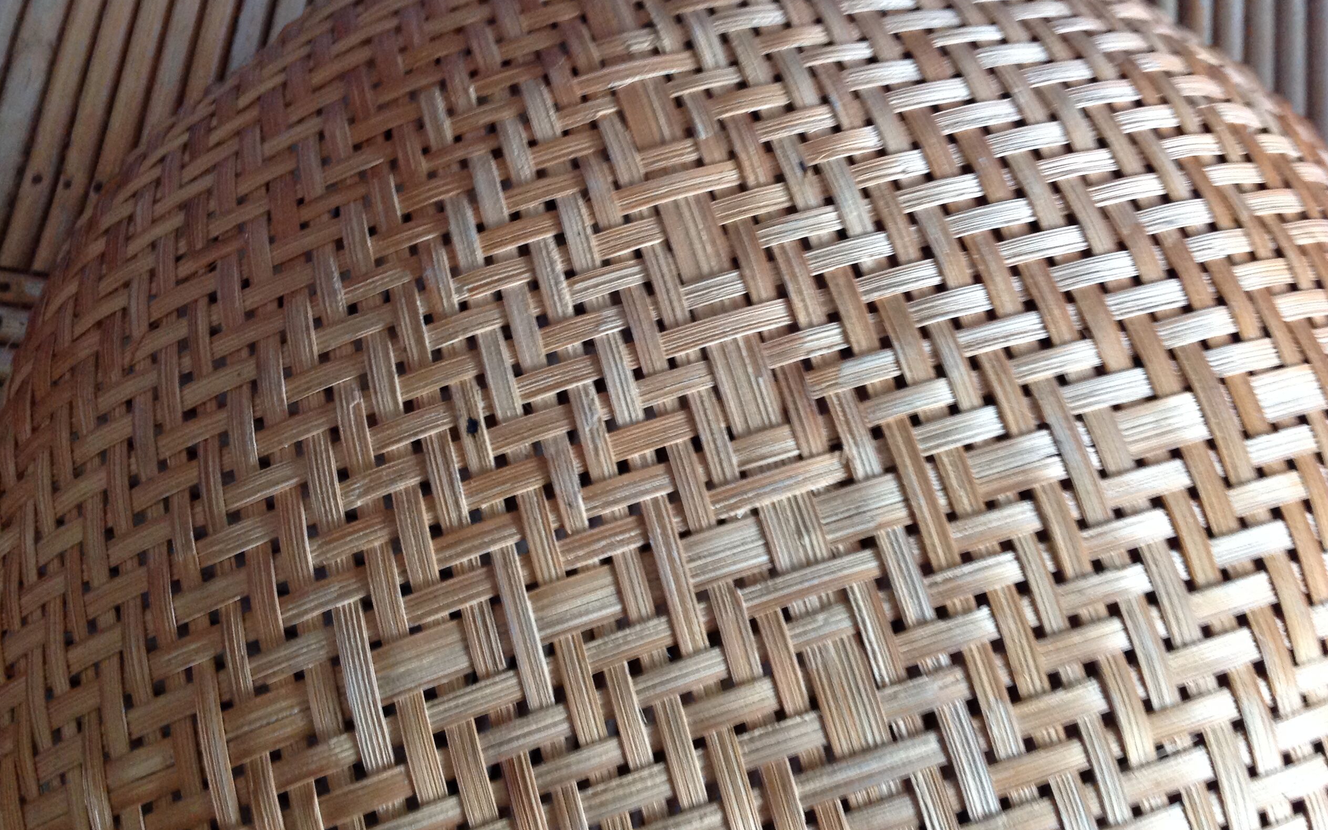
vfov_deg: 33.5
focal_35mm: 38
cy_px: 353
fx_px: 1375
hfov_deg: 51.5
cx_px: 664
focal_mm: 4.28
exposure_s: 1/15
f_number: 2.4
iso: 250
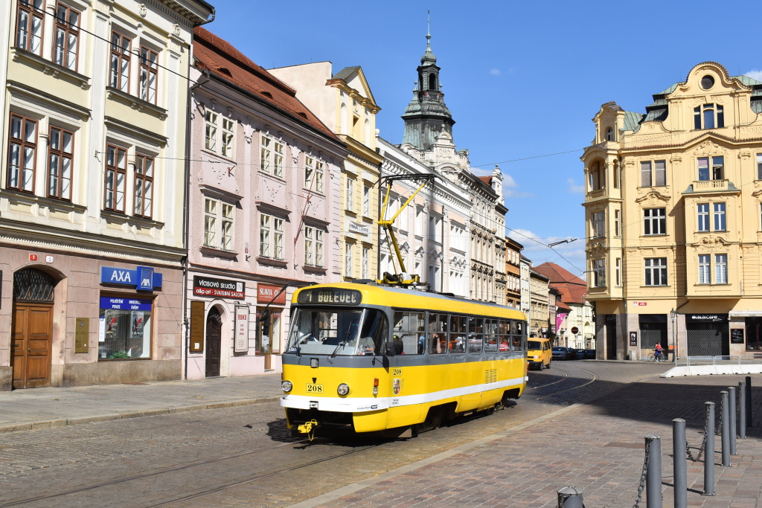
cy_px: 254
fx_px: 762
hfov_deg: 53.1
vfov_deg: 36.9
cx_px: 381
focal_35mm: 36
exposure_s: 1/500
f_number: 11
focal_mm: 24
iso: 200
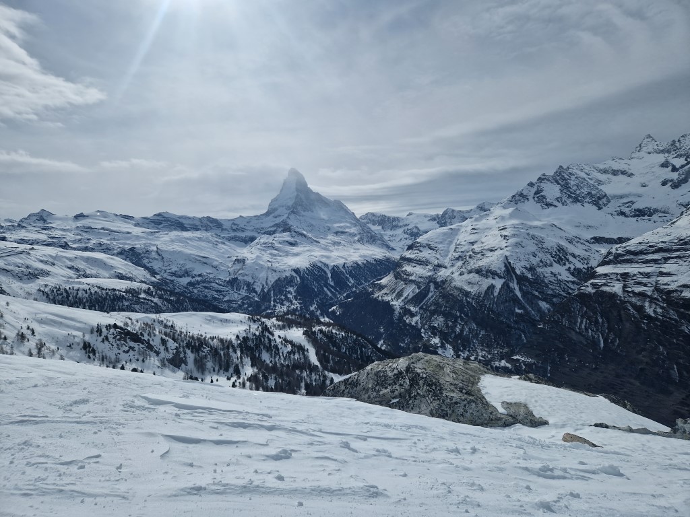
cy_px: 258
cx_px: 345
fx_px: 458
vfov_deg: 58.9
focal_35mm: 23
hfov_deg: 73.9
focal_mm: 5.4
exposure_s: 1/9792
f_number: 1.8
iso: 50
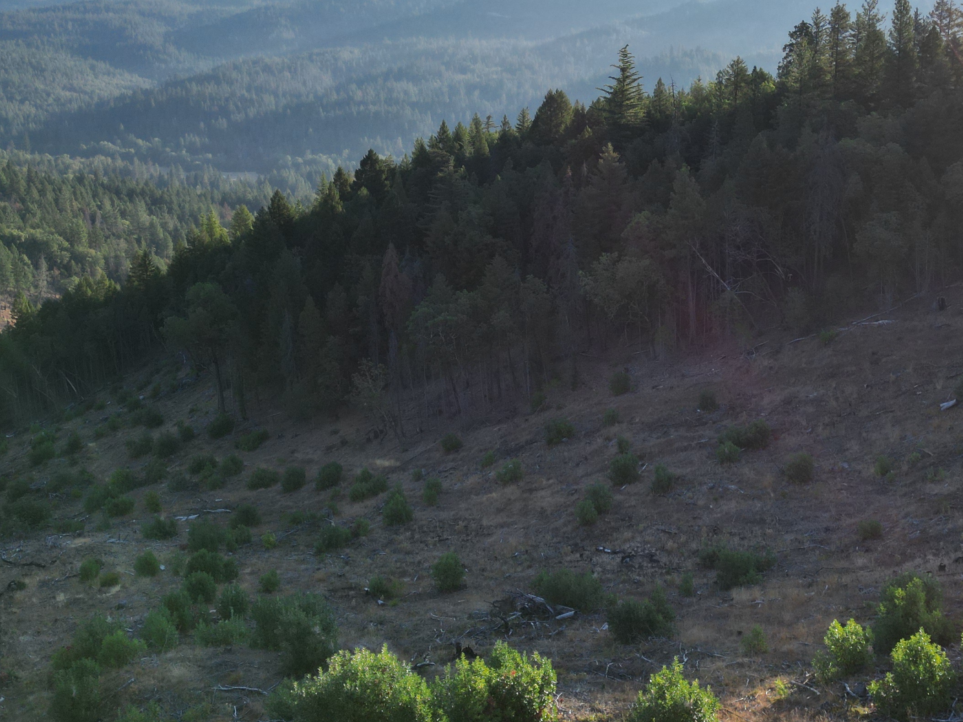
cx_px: 571
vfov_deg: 31.3
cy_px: 252
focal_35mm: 46
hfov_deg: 41.1
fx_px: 1280
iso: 100
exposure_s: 1/2000
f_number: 1.7
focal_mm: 6.72
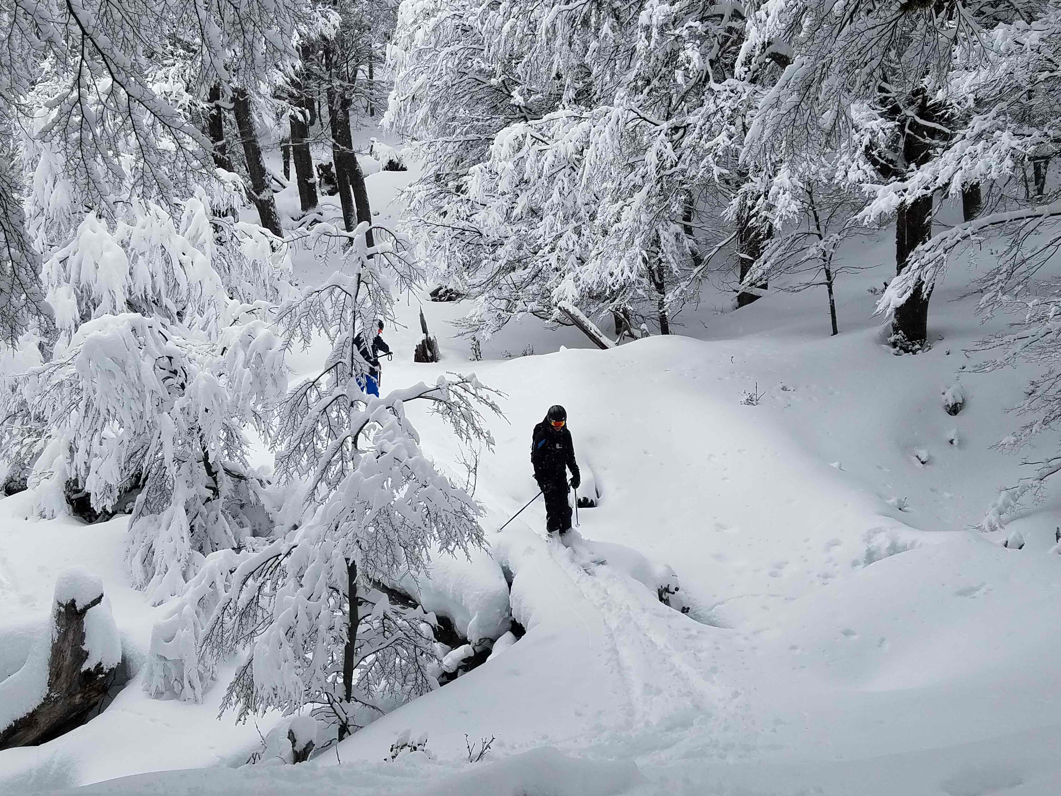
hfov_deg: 67.3
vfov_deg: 53.1
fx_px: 797
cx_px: 530
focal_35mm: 26
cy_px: 398
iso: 50
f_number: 1.7
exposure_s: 1/1504
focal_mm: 4.2
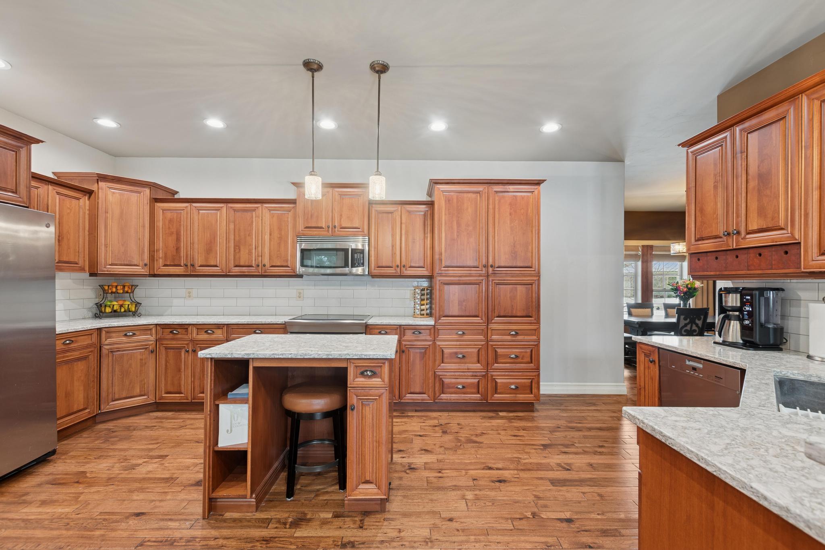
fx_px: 344
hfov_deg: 100.4
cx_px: 412
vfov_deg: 77.3
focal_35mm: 15
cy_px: 275
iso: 100
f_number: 6.3
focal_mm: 10
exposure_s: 1/2.5
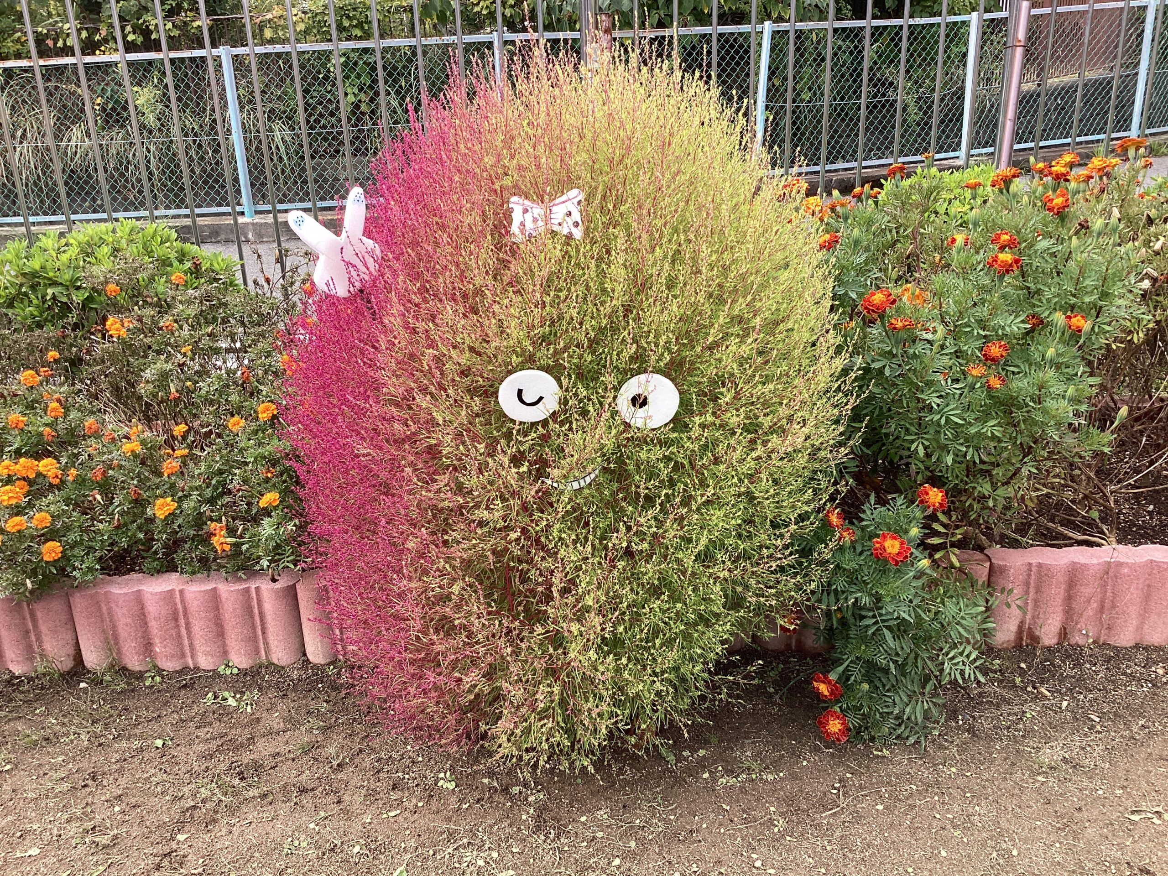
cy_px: 438
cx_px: 584
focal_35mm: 31
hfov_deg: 58.4
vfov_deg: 45.4
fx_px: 1046
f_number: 2.4
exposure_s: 1/280
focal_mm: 3.3
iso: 25
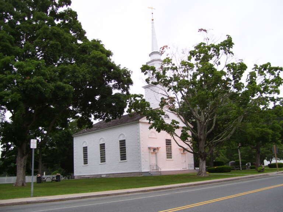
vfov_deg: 39.7
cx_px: 142
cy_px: 106
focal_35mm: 36
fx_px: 294
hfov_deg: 51.4
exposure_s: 1/60
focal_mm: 6
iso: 80
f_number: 2.7
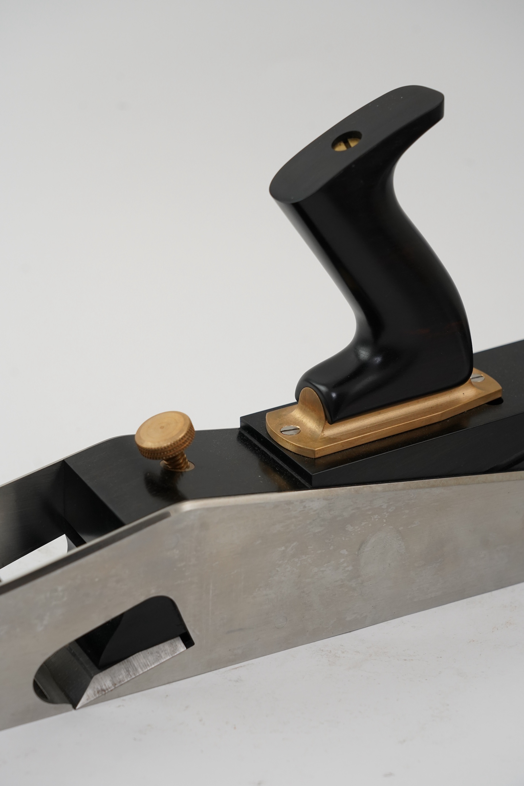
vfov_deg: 28.8
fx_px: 1528
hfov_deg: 19.5
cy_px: 393
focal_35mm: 70
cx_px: 262
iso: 1250
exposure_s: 1/125
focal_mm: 70
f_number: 7.1
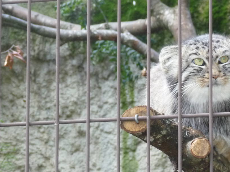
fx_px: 1468
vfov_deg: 6.7
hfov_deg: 8.9
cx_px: 217
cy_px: 130
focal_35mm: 221
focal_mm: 19.1
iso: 320
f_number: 4.7
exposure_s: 1/40
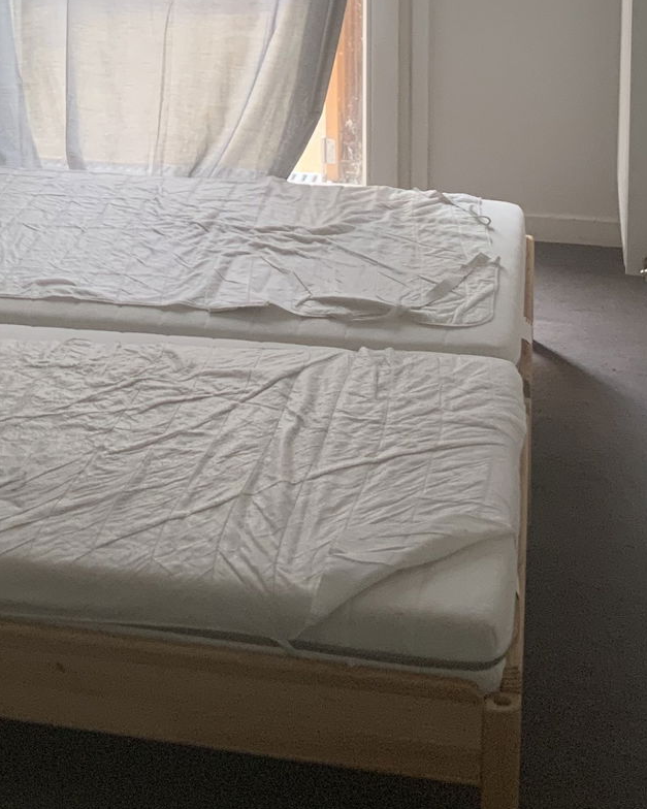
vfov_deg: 23.5
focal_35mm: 77
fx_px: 1843
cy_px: -36
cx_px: 14
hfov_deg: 19.4
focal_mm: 3
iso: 50
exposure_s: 1/60
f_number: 1.8
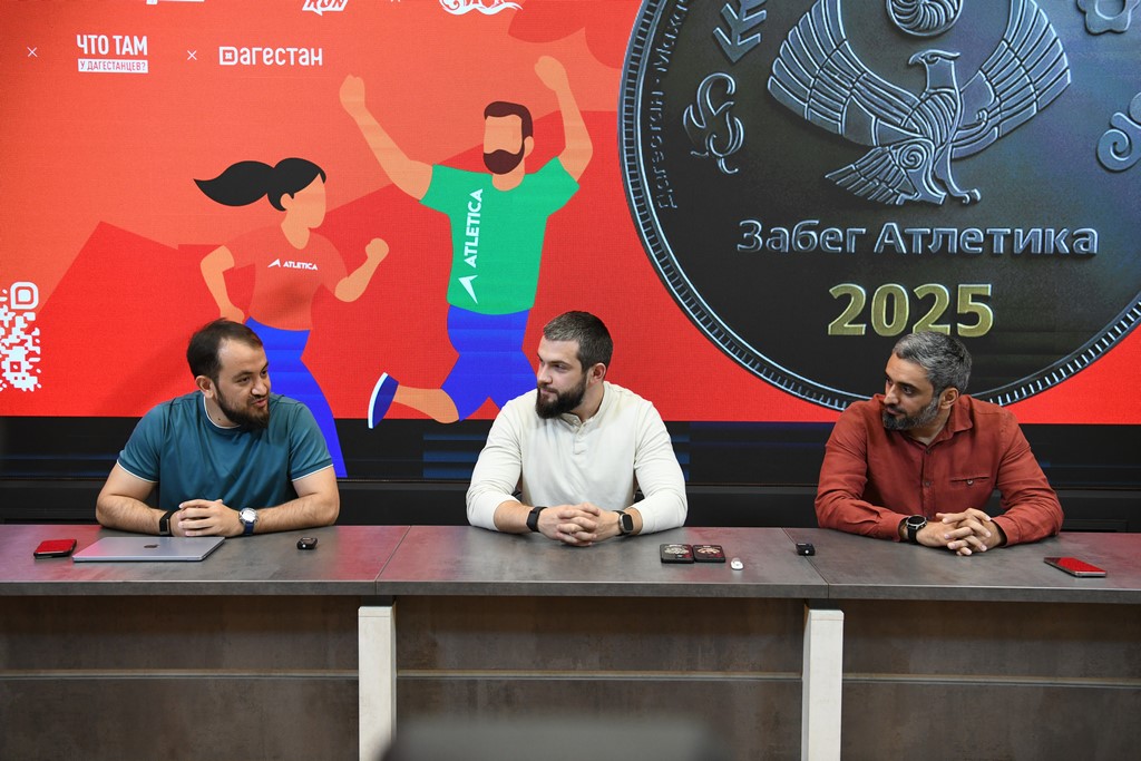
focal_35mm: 38
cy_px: 380
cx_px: 570
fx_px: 1204
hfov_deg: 50.7
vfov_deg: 35.1
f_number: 4
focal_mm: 38
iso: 2500
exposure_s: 1/125
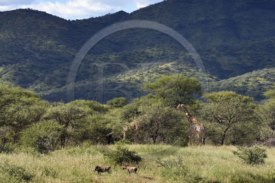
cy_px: 92
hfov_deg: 10.3
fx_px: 1527
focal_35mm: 200
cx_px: 138
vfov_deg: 6.9
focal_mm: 200
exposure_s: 1/500
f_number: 7.1
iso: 200
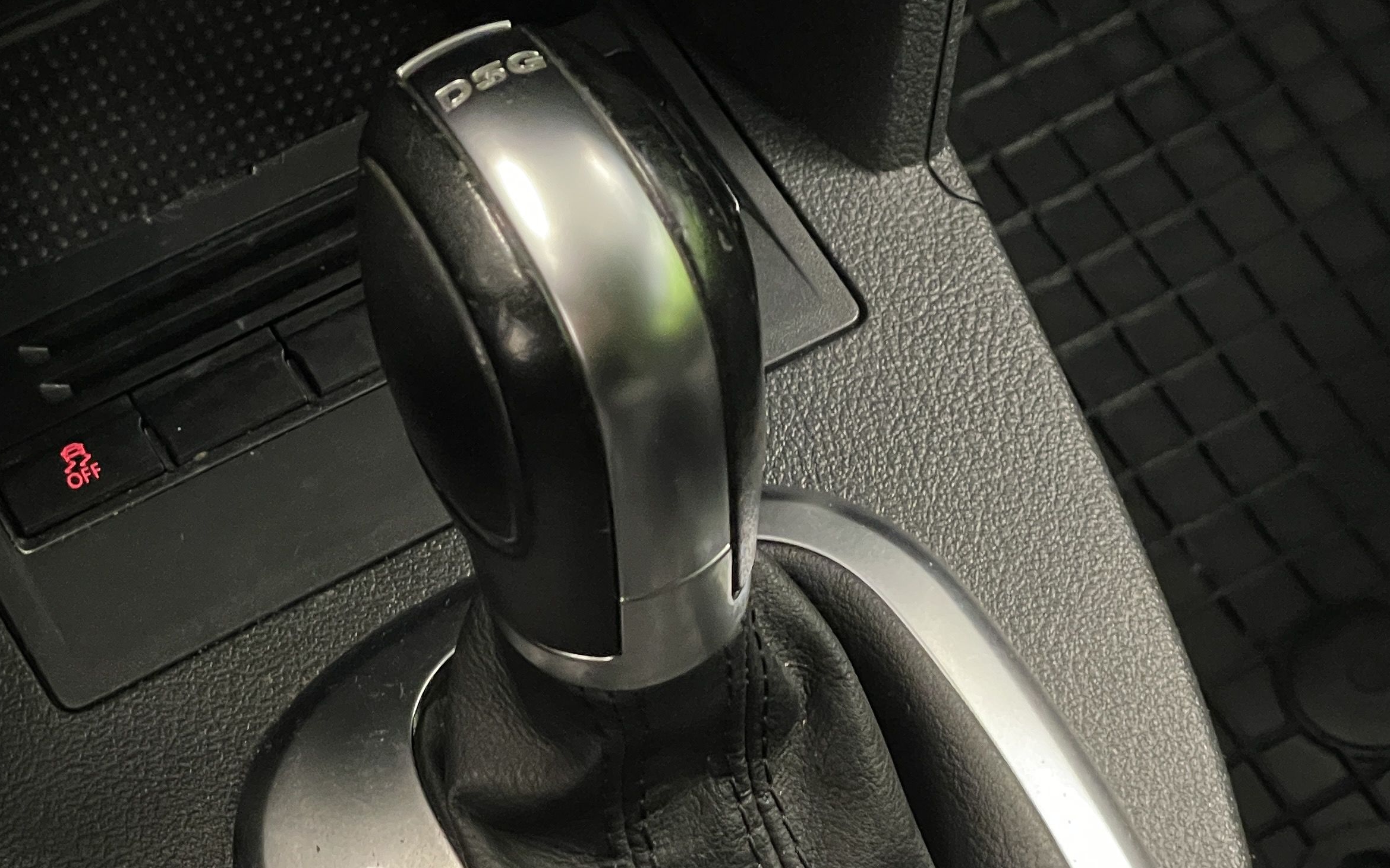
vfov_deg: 13.7
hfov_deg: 21.8
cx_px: 594
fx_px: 3599
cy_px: 667
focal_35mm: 95
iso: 500
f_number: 2
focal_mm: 6
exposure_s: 1/50
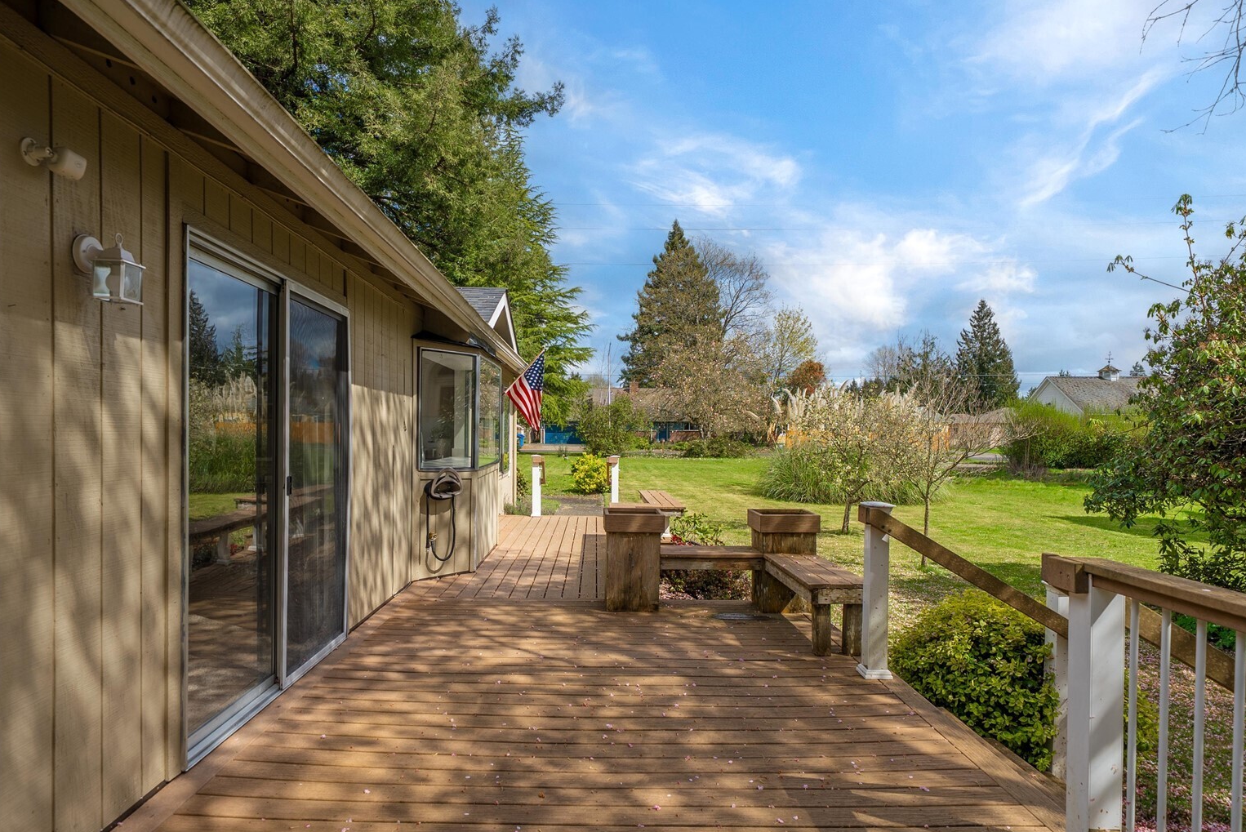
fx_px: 693
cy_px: 447
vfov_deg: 61.9
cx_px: 589
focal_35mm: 20
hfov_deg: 83.9
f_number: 7.1
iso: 80
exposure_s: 1/100
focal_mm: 18
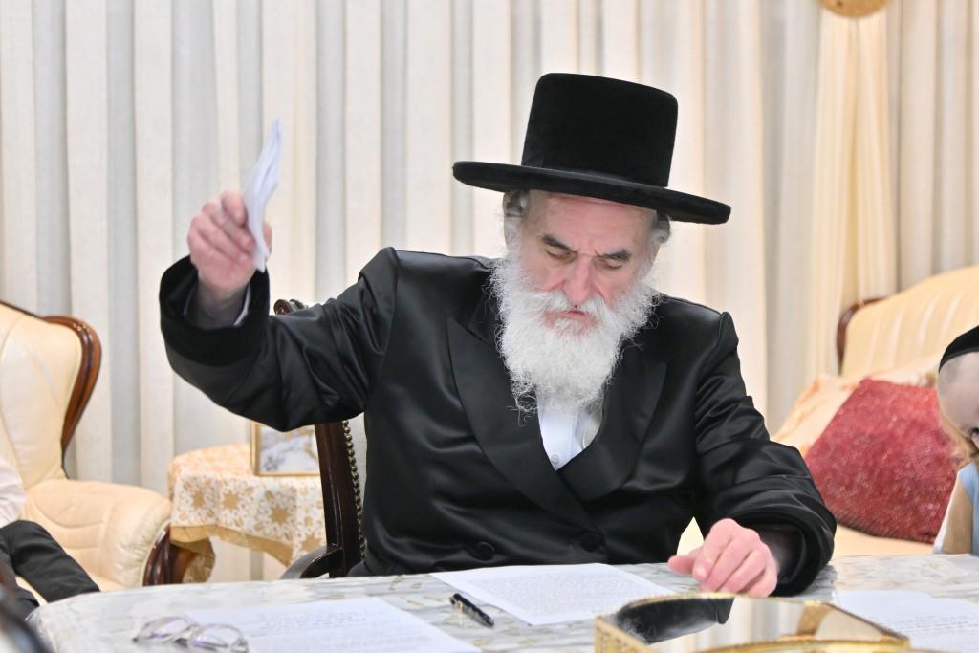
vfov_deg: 23.4
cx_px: 490
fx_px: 1577
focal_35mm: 58
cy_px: 326
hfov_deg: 34.5
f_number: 4
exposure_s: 1/125
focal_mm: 58
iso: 400
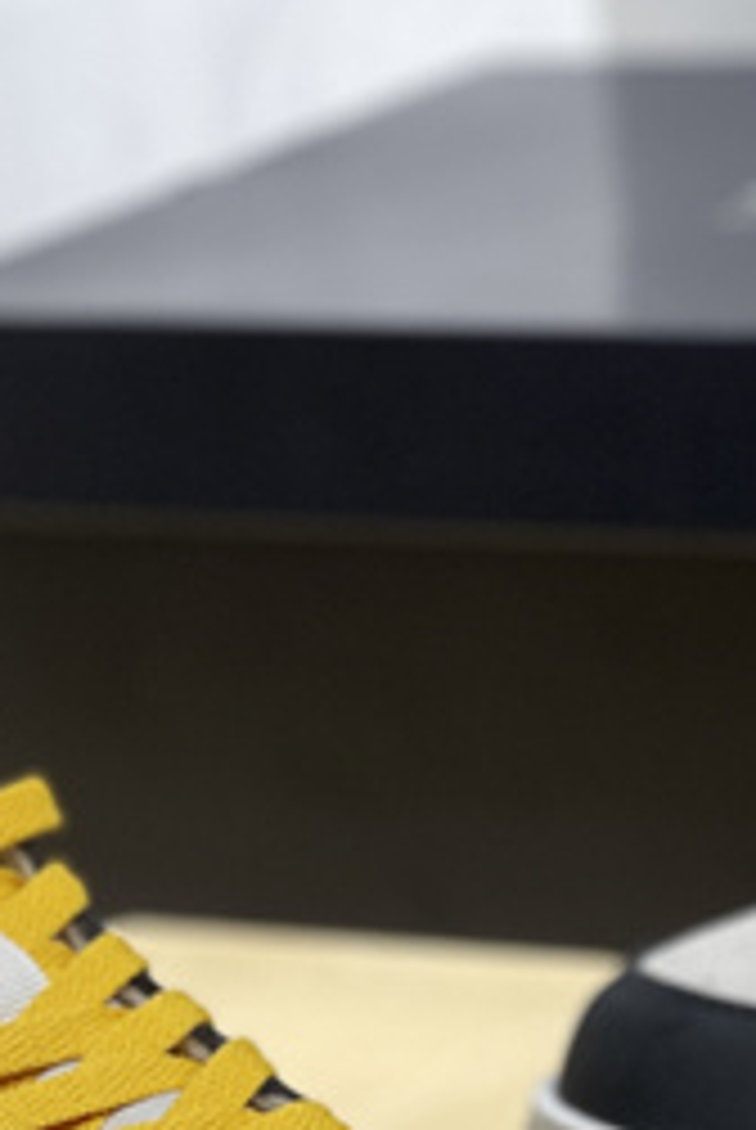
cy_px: 1128
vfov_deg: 10.4
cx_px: 706
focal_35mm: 196
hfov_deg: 7.0
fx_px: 6157
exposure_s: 1/100
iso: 32
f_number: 2.2
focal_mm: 7.5
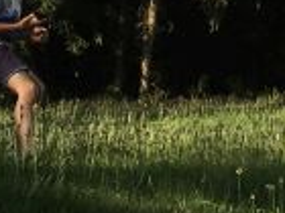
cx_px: 607
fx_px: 1877
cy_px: -263
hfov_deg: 8.2
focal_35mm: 228
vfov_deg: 6.3
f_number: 2.2
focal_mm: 4.15
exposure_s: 1/1538
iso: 25
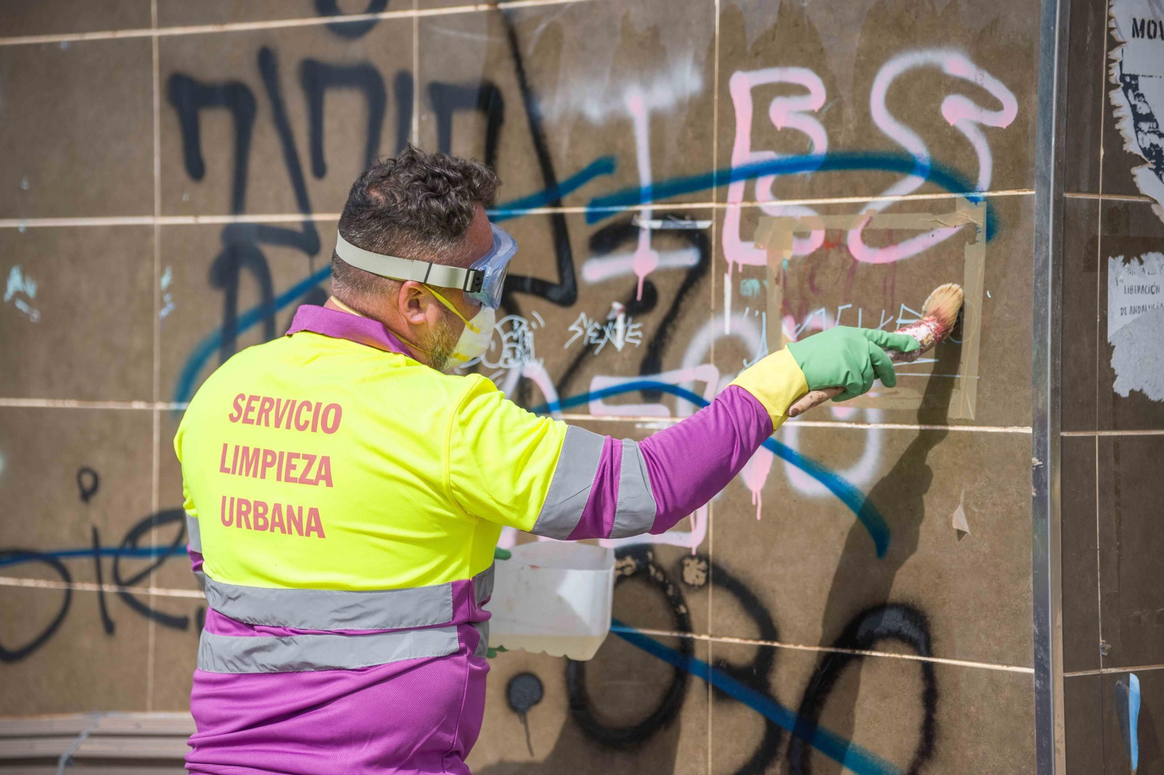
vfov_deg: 14.4
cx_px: 582
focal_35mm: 95
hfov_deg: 21.5
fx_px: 3071
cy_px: 388
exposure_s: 1/6400
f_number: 2.7
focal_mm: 95
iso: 125
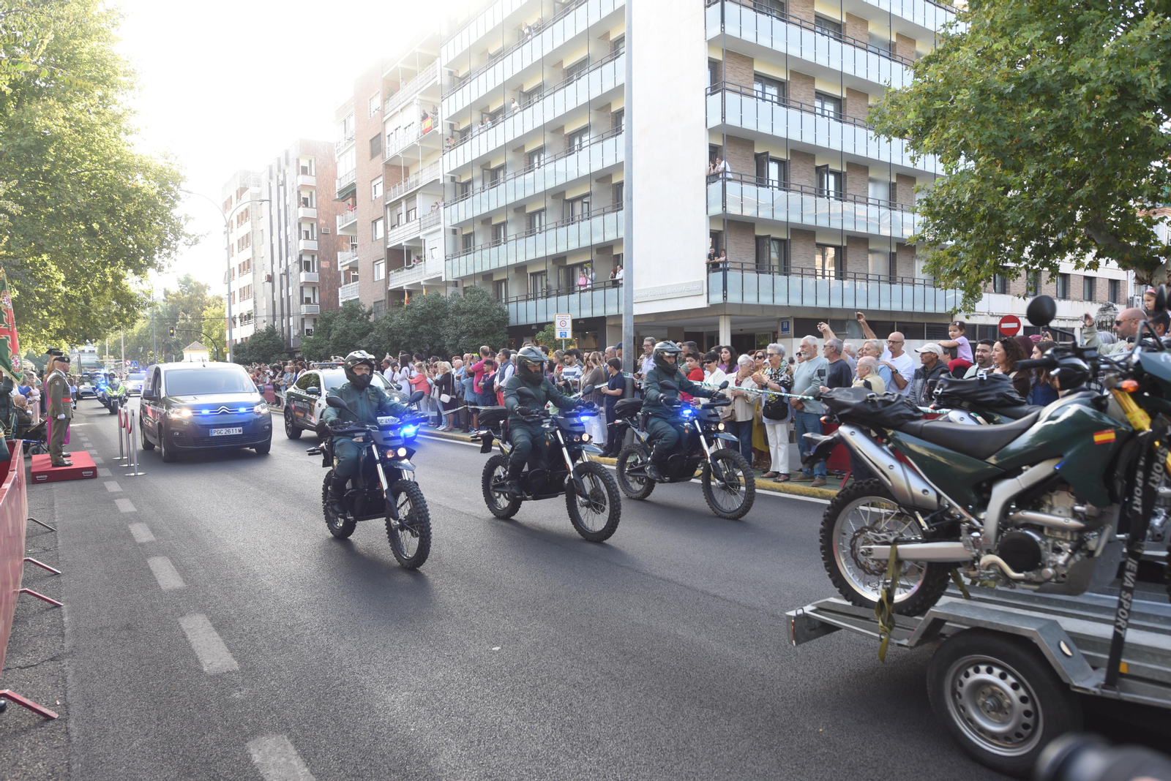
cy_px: 390
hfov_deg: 73.7
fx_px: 781
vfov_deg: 53.2
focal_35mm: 24
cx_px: 586
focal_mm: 24
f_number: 4
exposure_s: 1/200
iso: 250
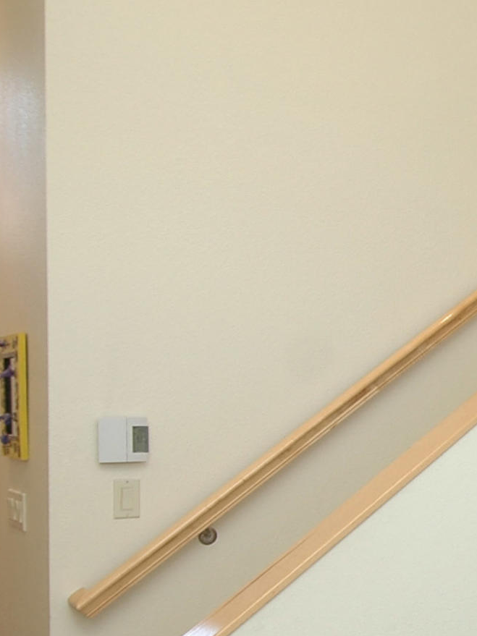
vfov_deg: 32.3
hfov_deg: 21.4
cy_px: 449
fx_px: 1084
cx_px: 688
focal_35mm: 59
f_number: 4
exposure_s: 1/60
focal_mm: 12
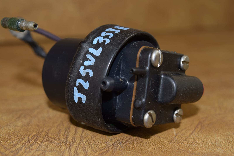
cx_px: 117
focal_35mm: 54
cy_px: 78
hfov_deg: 36.8
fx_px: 351
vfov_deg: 25.1
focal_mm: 36
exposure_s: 1/60
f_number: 8
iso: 100
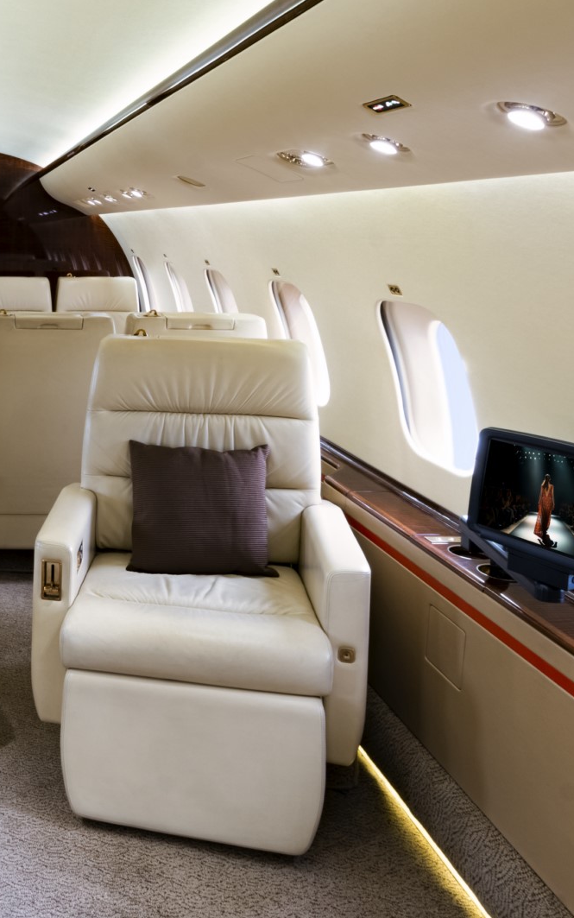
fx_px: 575
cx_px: -53
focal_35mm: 23
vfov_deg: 77.1
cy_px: 459
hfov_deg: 42.2
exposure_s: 1/5
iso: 200
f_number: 13
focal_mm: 10
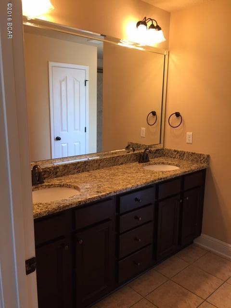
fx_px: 258
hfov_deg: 48.2
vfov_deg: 61.7
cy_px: 154
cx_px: 116
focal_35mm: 29
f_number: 2.2
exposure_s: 1/30
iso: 40
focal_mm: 4.15
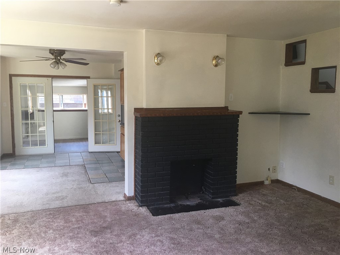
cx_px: 170
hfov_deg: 61.7
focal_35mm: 29
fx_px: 285
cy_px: 128
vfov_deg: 48.2
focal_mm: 4.15
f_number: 2.2
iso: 32
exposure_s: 1/30
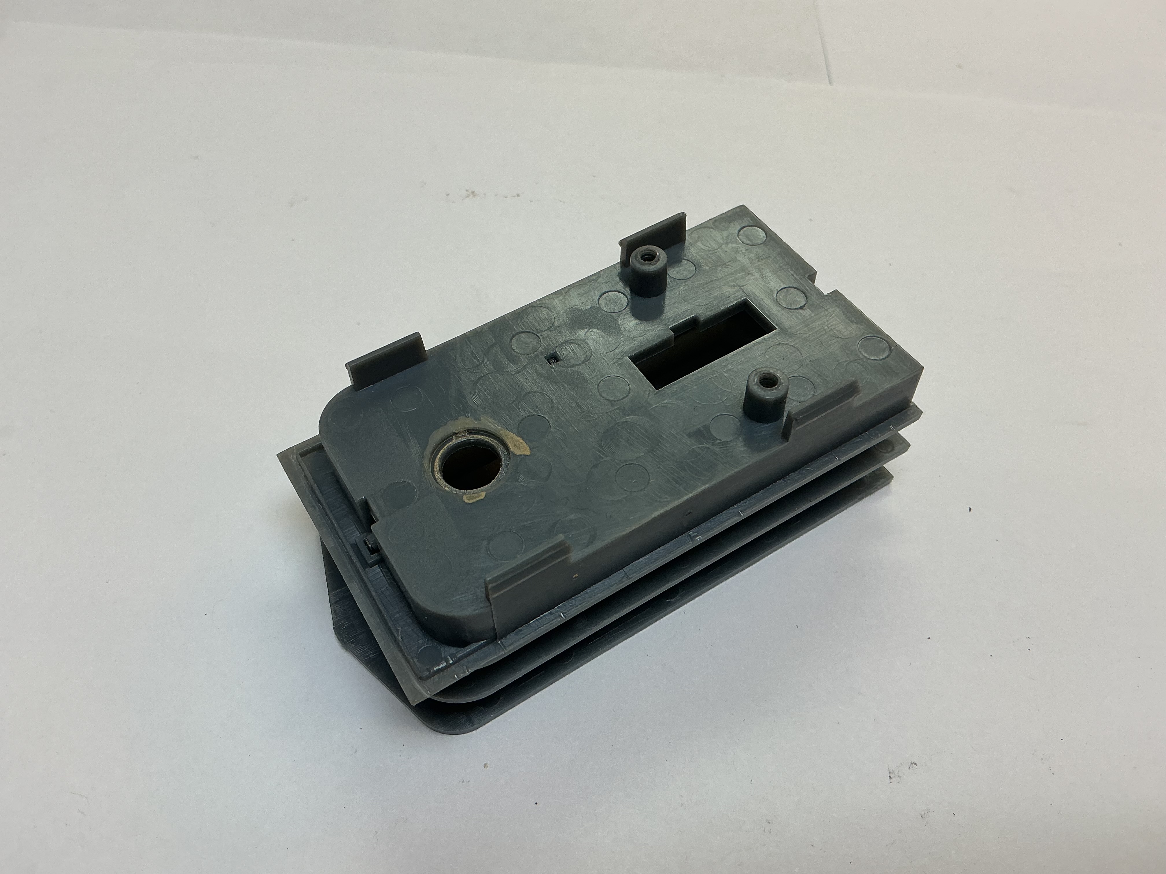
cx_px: 583
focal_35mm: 29
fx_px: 977
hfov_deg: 61.7
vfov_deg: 48.2
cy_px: 437
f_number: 1.8
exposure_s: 1/120
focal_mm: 3
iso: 32
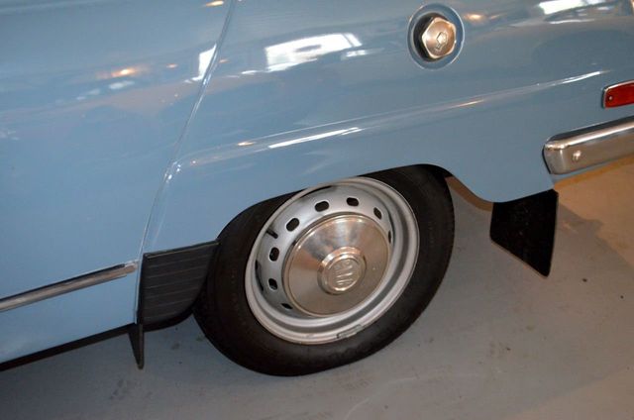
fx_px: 844
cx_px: 317
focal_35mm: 48
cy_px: 210
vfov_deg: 28.0
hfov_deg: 41.2
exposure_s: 1/60
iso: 3200
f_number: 4.8
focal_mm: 32
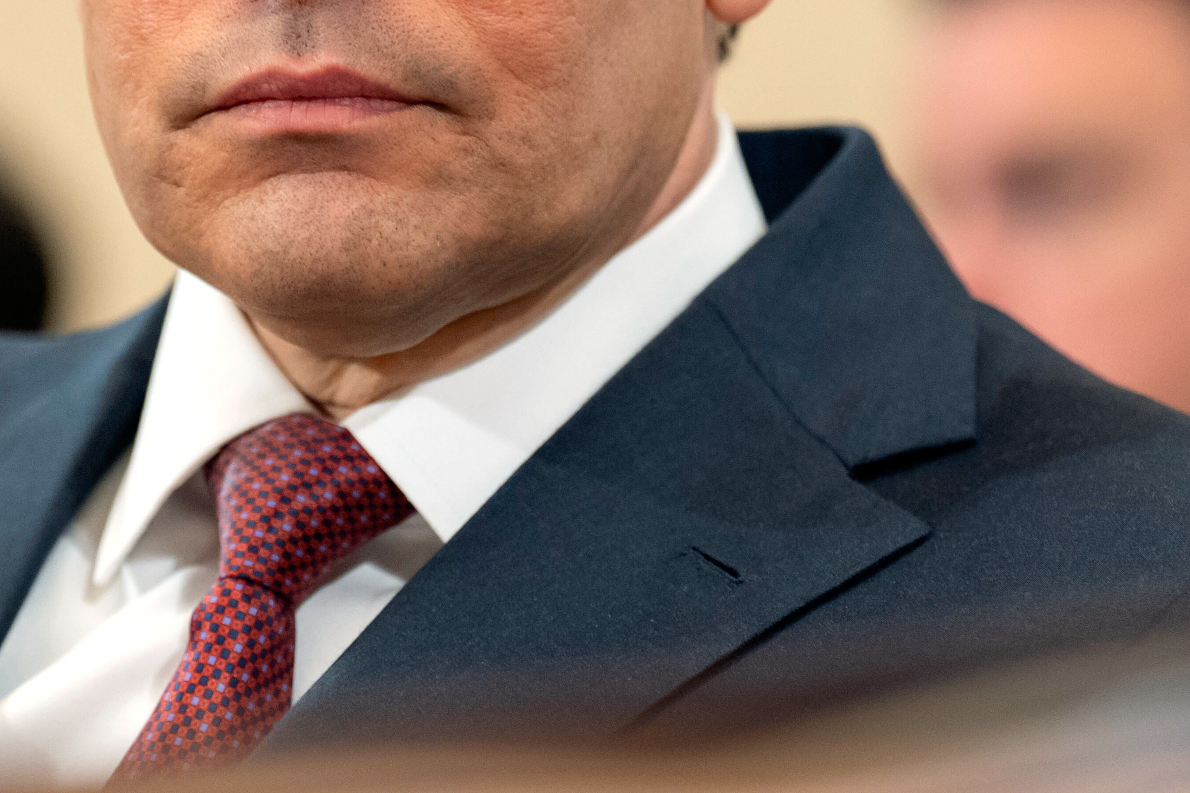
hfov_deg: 6.6
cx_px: 416
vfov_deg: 4.4
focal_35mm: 312
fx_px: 10313
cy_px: 47
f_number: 2.8
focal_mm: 140
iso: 3200
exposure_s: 1/500
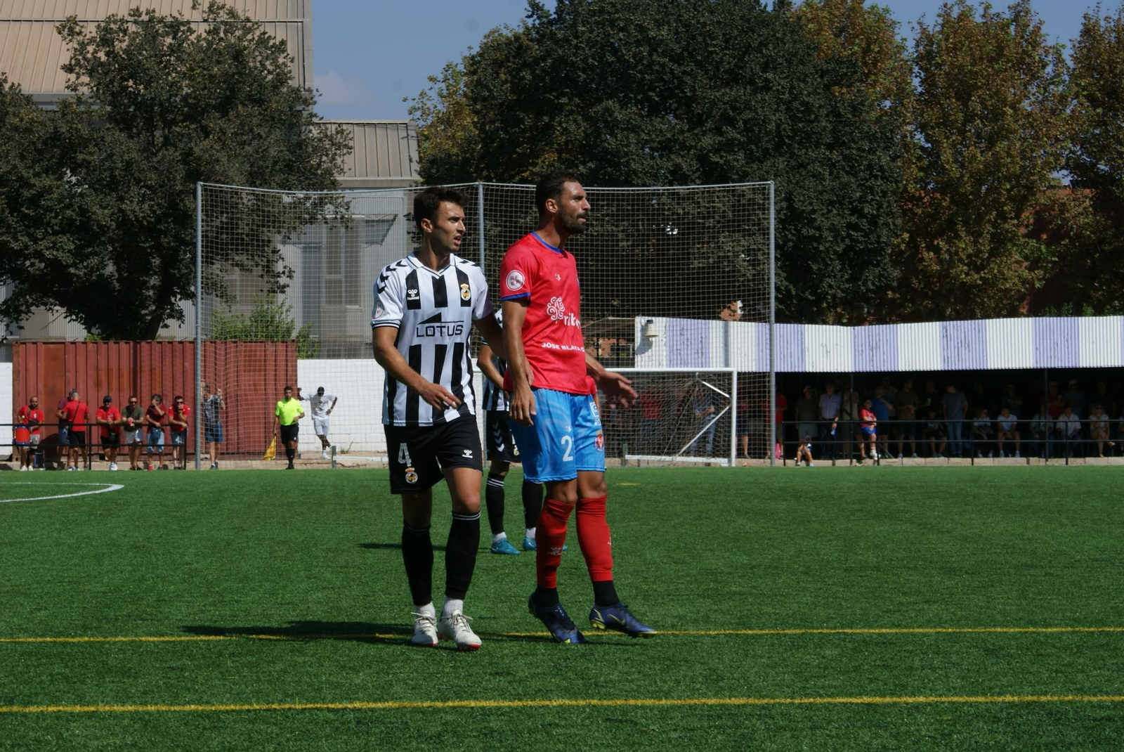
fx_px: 3281
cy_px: 376
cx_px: 562
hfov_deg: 19.4
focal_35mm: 105
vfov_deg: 13.1
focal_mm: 70
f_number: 13
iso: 100
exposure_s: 1/160
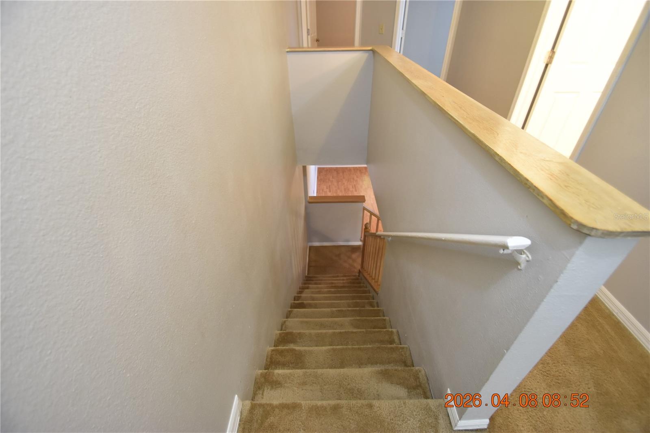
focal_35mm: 15
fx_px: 271
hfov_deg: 100.4
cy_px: 216
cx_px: 325
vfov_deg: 77.3
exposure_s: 1/10
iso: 800
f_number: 3.5
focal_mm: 10
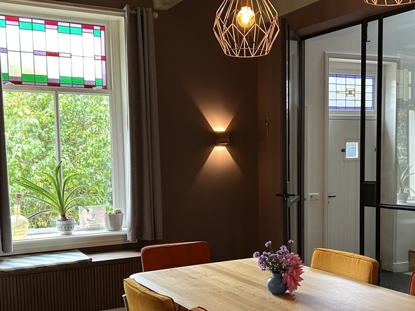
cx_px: 229
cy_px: 201
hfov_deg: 42.0
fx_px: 539
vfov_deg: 32.0
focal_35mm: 45
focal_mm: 5.7
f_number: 1.5
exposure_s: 1/50
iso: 160
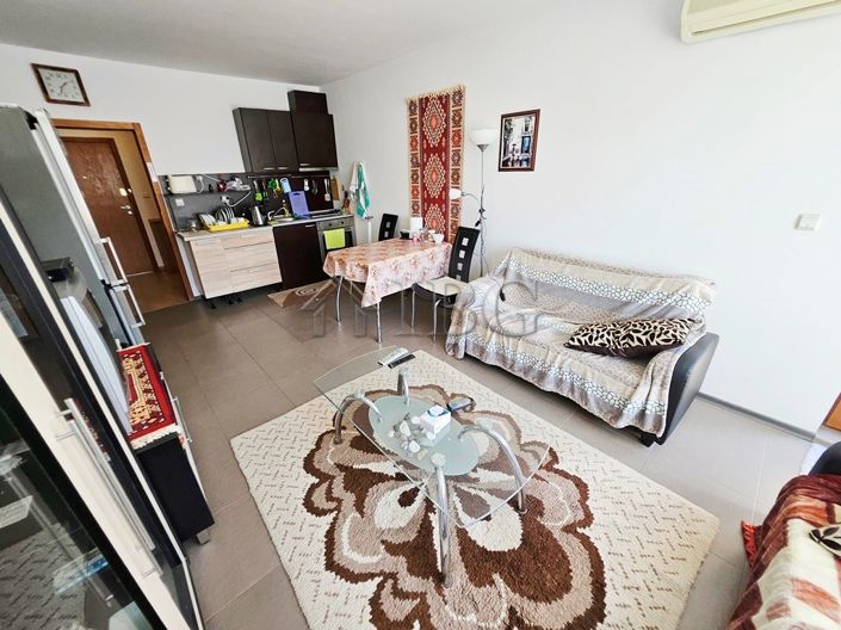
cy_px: 315
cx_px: 420
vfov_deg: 89.9
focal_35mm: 13
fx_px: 316
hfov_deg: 106.2
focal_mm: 1.7
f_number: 2.2
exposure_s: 1/50
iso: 100
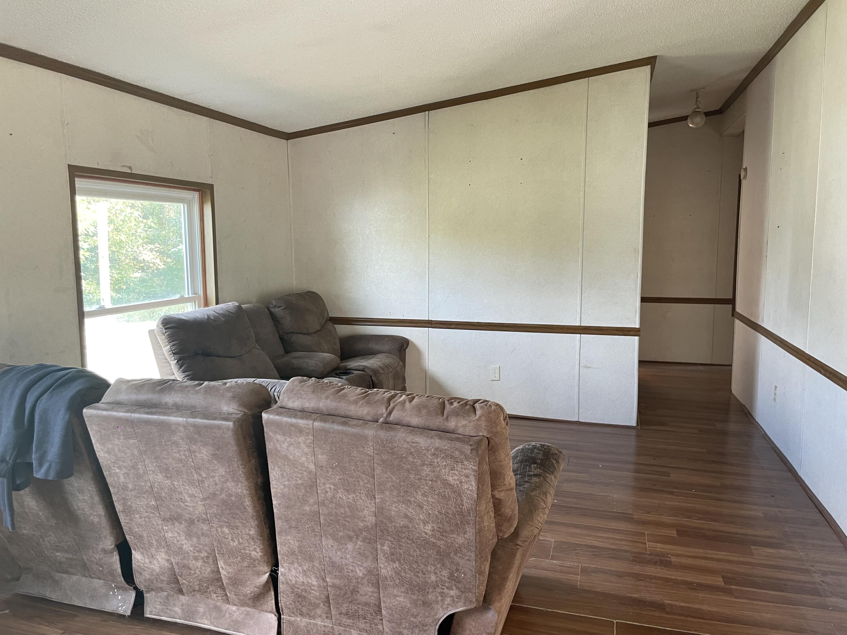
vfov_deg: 53.1
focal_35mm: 26
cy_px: 318
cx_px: 424
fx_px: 636
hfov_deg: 67.3
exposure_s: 1/60
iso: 125
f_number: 1.6
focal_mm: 4.2
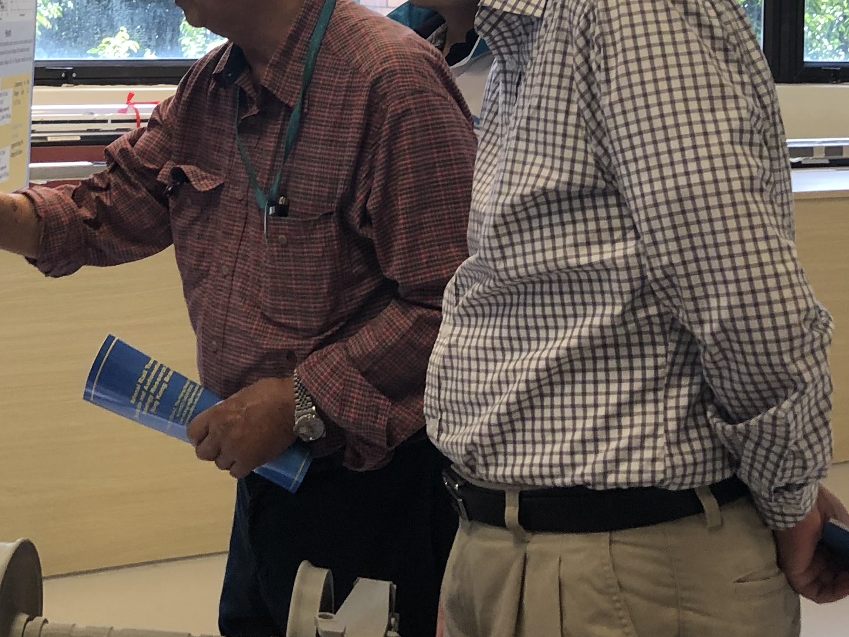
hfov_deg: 24.7
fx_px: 1914
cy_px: -77
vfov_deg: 18.2
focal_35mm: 78
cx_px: 192
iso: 25
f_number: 1.8
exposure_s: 1/50
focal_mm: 4
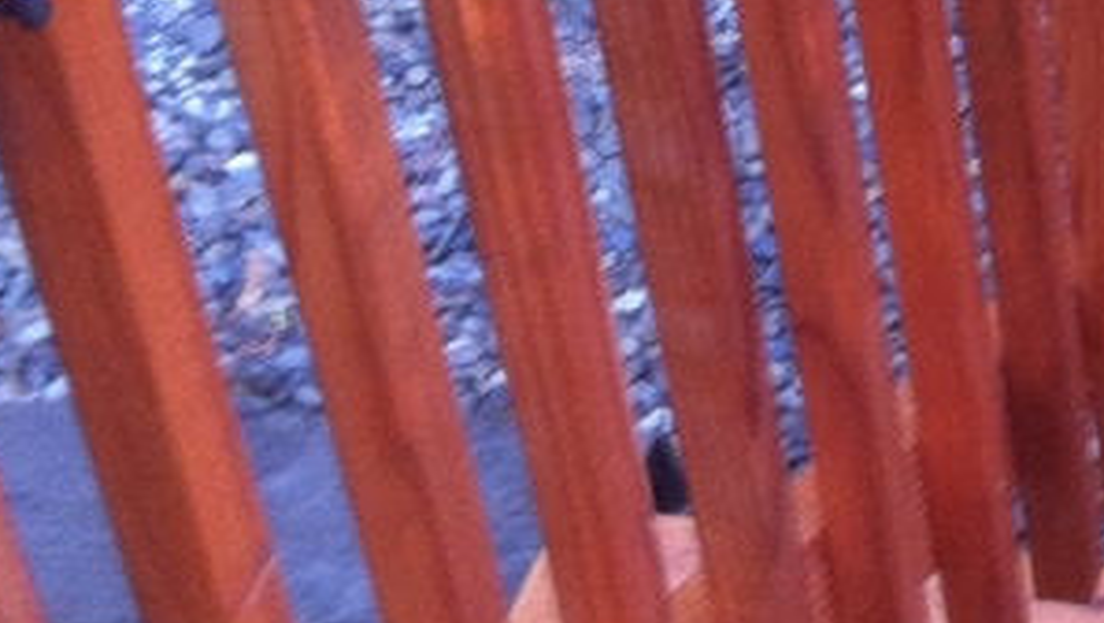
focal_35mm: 171
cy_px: -122
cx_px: 1654
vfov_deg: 7.1
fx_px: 5008
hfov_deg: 12.0
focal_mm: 3.85
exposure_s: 1/17
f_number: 2.8
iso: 80
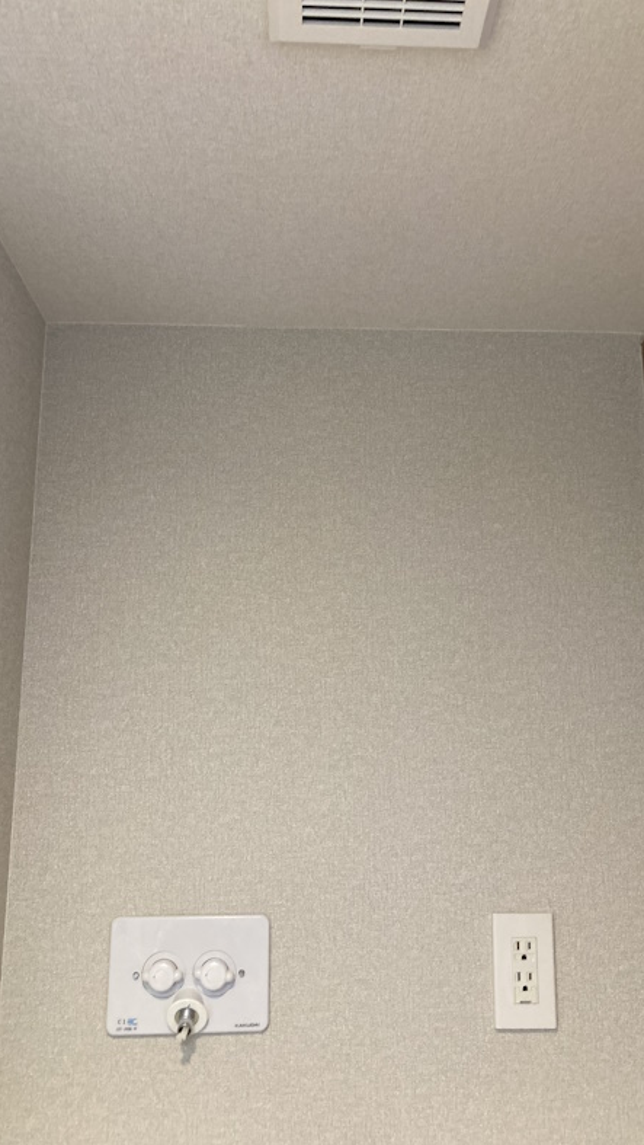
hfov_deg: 37.7
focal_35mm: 31
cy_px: 570
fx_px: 941
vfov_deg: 62.6
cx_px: 359
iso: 160
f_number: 1.8
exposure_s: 1/50
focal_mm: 3.99
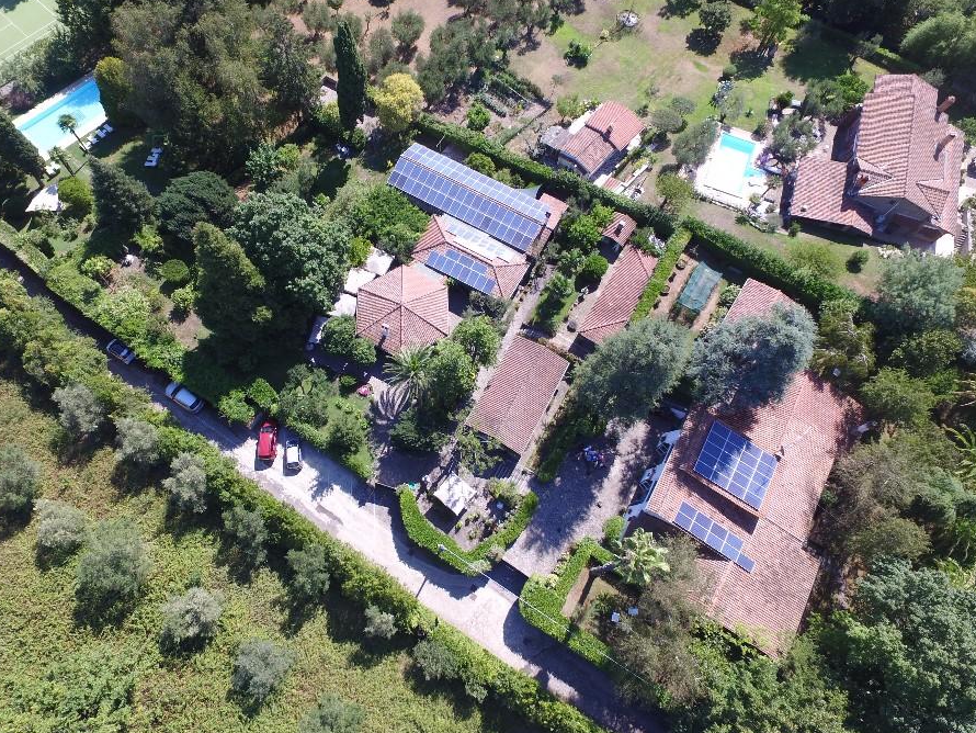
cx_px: 444
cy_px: 373
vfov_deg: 58.9
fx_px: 649
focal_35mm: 23
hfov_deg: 73.7
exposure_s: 1/374
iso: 100
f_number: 2.8
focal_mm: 3.61
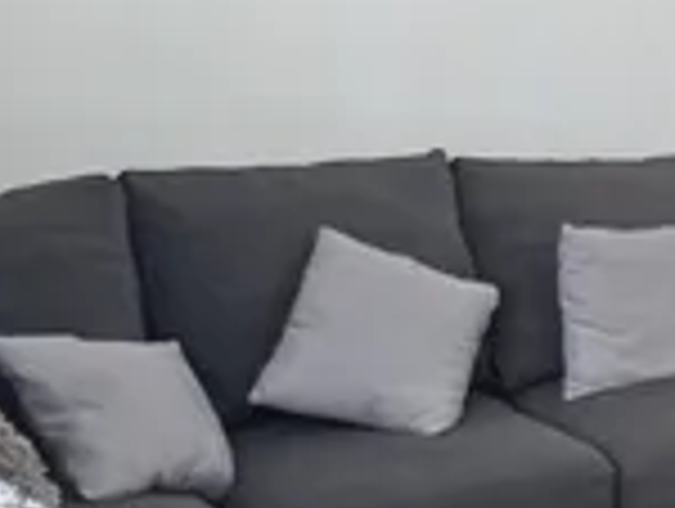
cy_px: 238
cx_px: 1202
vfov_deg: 17.8
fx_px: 1621
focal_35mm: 83
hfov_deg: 18.6
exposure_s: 1/50
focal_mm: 2.2
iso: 200
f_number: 1.9
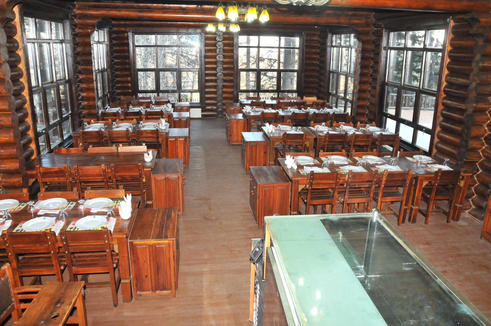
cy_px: 163
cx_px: 246
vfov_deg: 47.8
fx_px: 368
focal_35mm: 27
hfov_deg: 67.5
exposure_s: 1/60
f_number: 7.1
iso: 800
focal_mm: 18
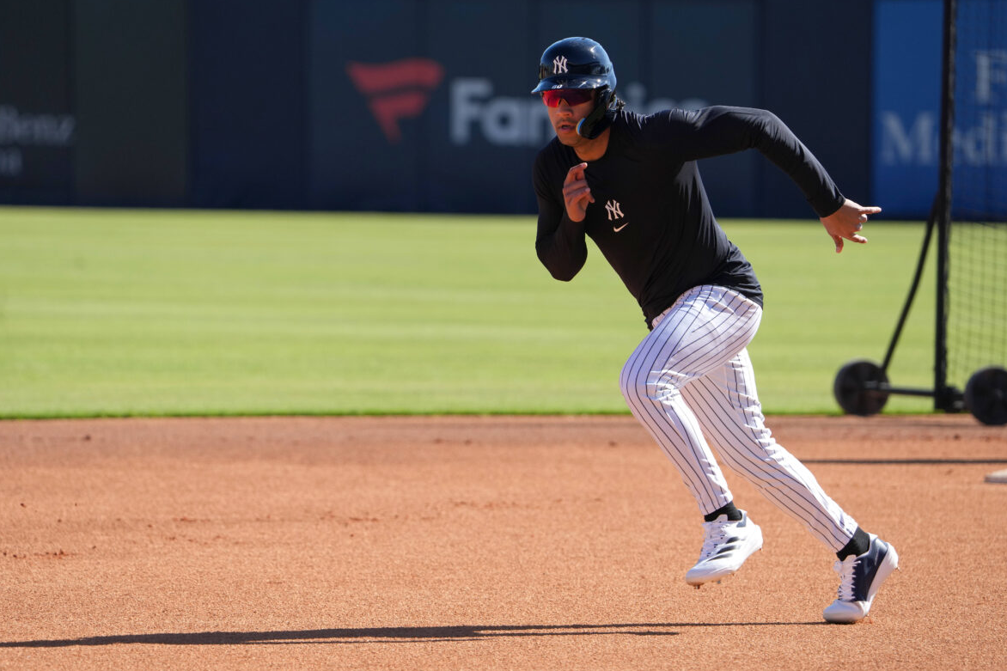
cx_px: 516
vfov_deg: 3.4
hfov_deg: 5.1
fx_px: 11298
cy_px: 324
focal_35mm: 404
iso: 500
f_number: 6.3
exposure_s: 1/1600
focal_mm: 388
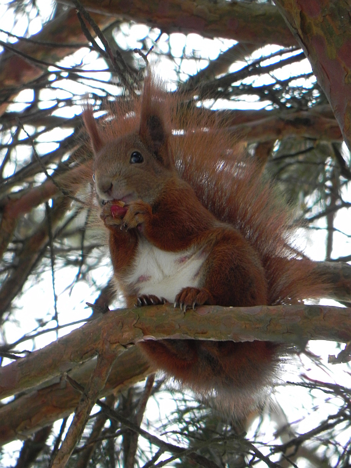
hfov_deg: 2.2
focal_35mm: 678
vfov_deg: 2.9
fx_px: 9166
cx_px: 176
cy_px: 234
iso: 160
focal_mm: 120
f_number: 5
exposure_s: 1/60.6
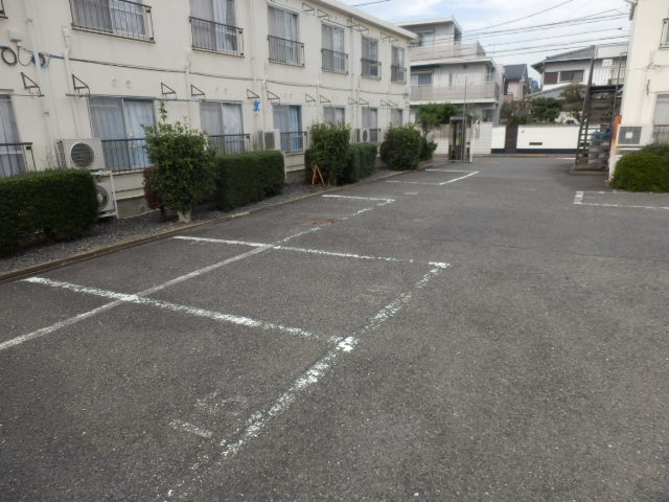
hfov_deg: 71.6
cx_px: 334
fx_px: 464
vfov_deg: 56.8
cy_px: 251
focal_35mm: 24
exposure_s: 1/500
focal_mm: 4.2
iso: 80
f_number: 3
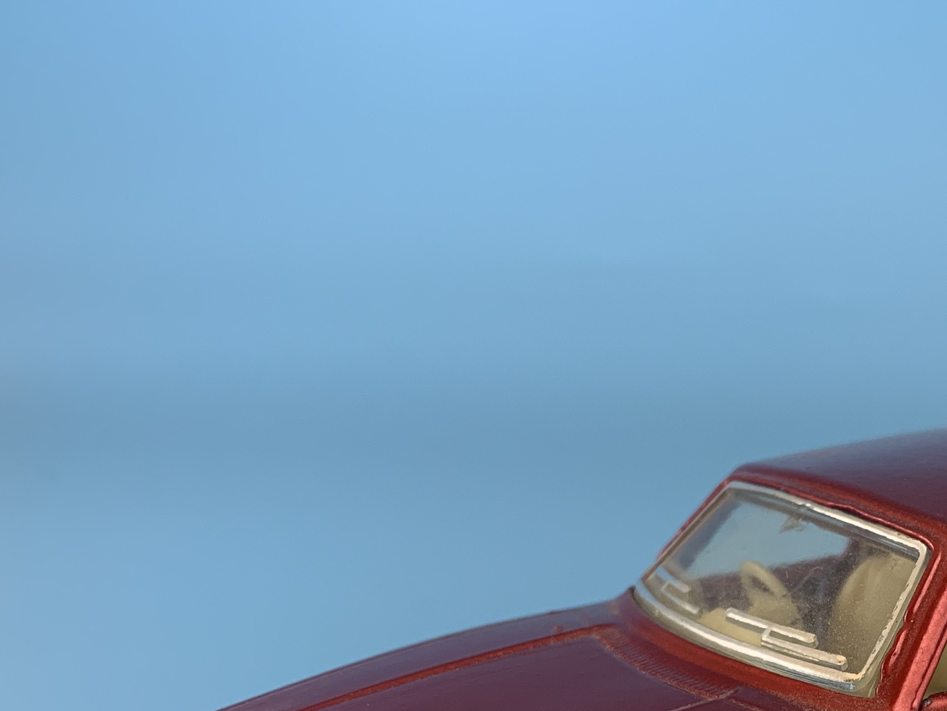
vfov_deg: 25.6
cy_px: 658
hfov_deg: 32.8
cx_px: 884
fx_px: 1505
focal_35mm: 55
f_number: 1.8
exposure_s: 1/100
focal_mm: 4.25
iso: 80
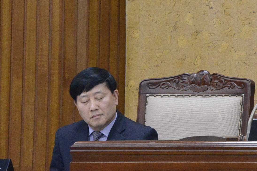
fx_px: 4069
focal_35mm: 570
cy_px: -28
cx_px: 412
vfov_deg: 2.4
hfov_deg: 3.6
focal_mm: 170
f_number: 10
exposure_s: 1/80
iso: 6400
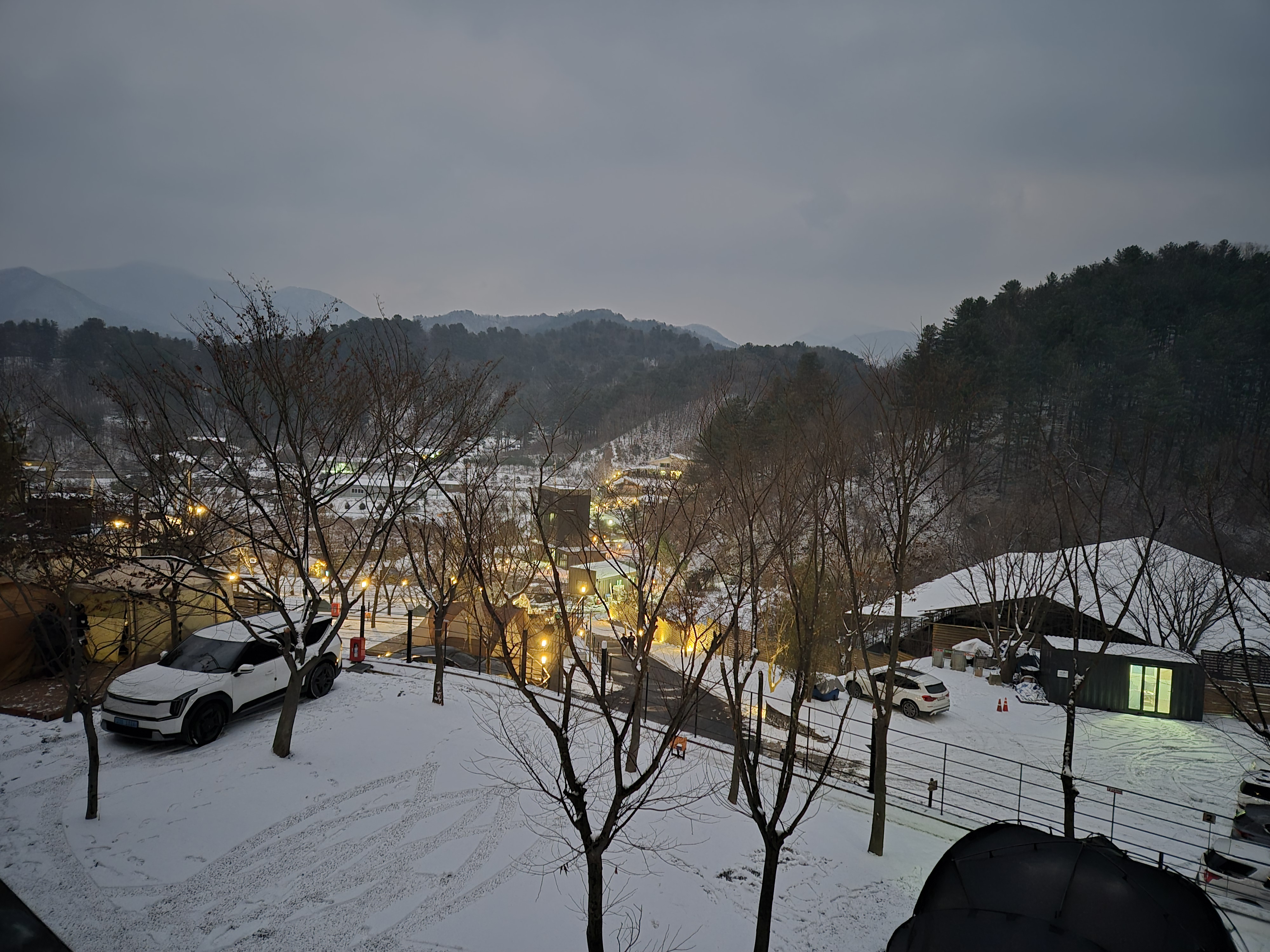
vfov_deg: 58.9
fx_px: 844
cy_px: 476
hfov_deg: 73.9
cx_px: 635
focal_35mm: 23
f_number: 1.8
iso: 2000
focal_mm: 5.4
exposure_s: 1/20
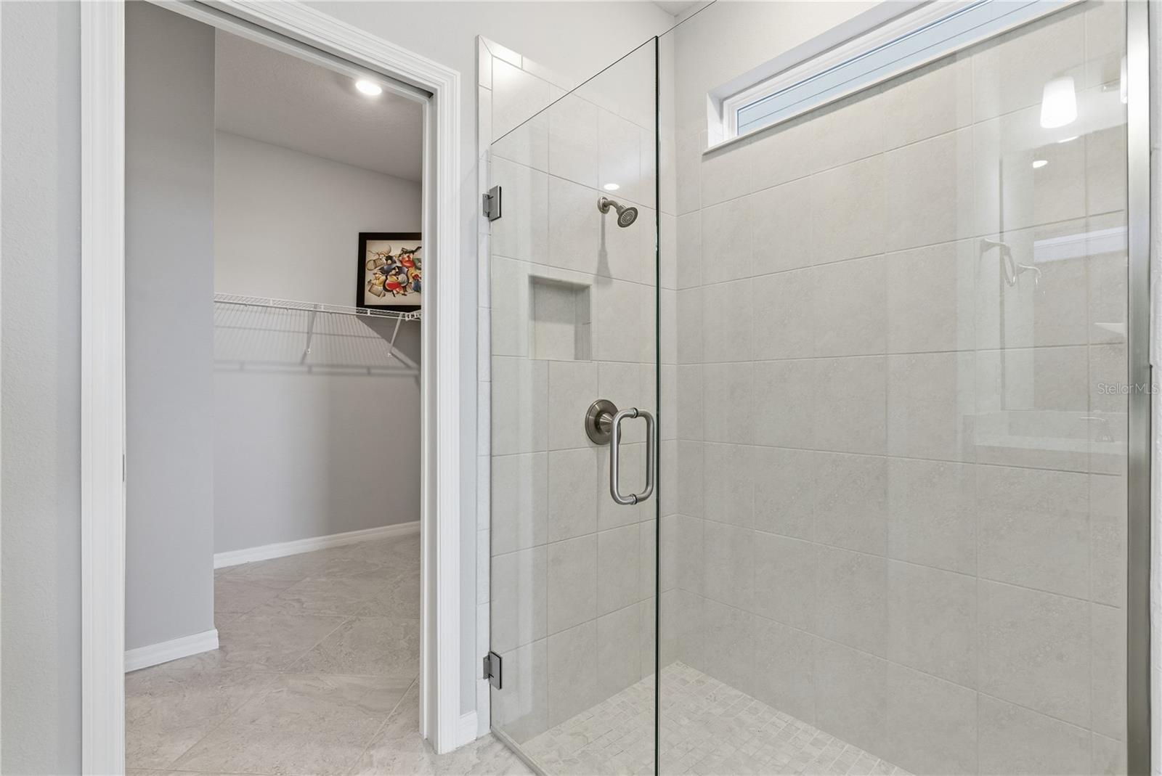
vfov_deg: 73.8
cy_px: 388
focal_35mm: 16
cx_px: 581
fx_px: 517
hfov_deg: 96.7
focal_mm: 16
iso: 320
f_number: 9
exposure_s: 1/30
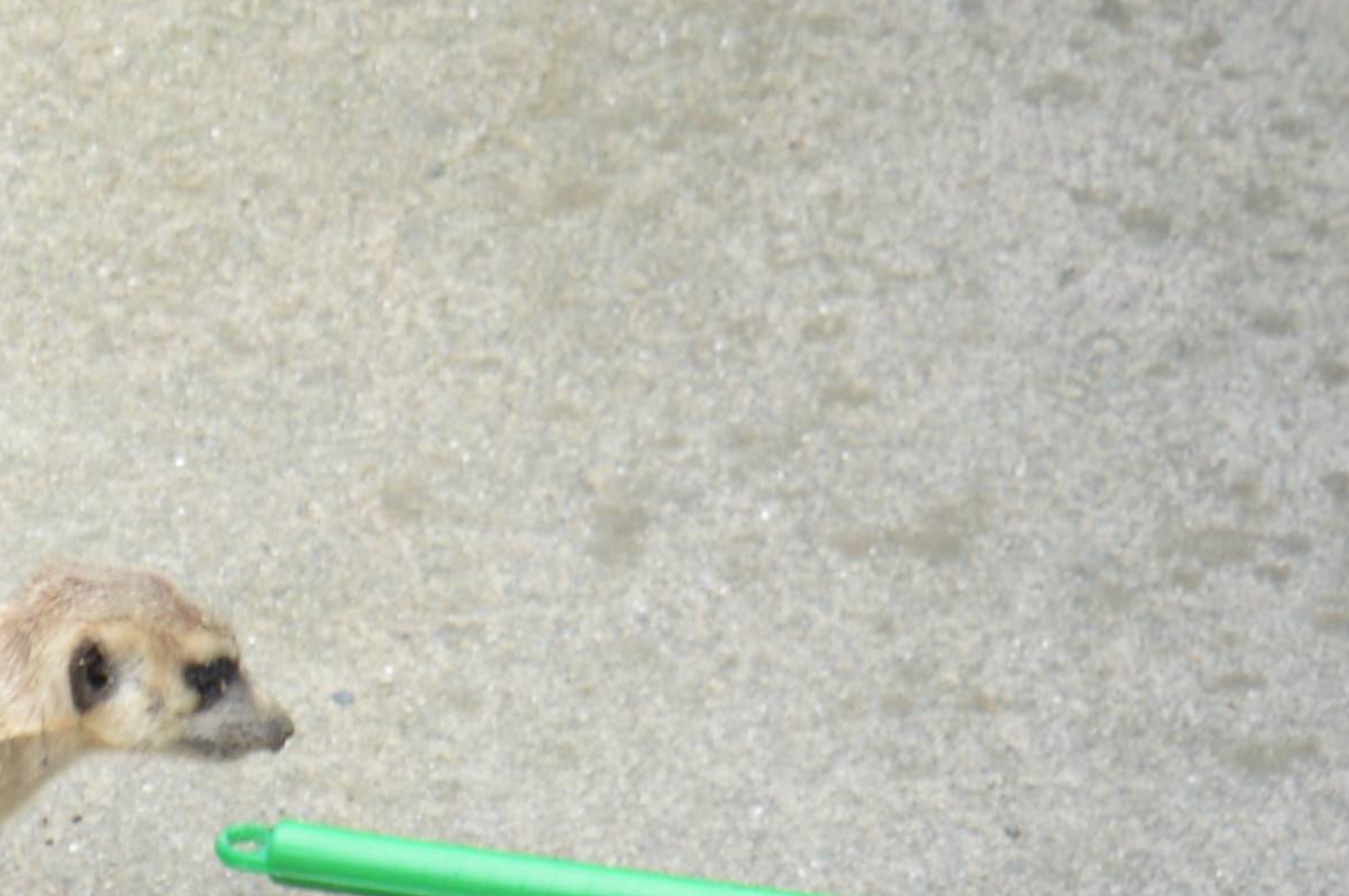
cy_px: 1334
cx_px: 285
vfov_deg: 9.7
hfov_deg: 14.9
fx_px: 5128
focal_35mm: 137
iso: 100
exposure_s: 1/160
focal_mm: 18
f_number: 6.3
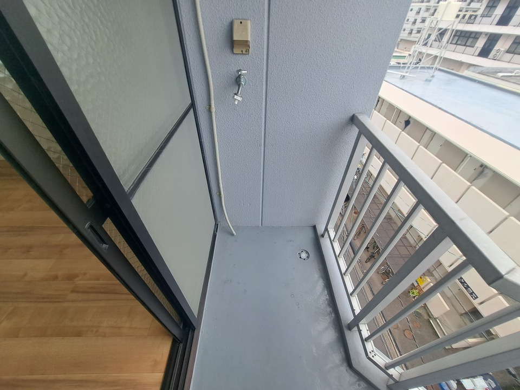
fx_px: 195
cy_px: 195
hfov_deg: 106.2
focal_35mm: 13
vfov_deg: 89.9
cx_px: 260
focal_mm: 1.74
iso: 50
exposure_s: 1/511
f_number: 2.2
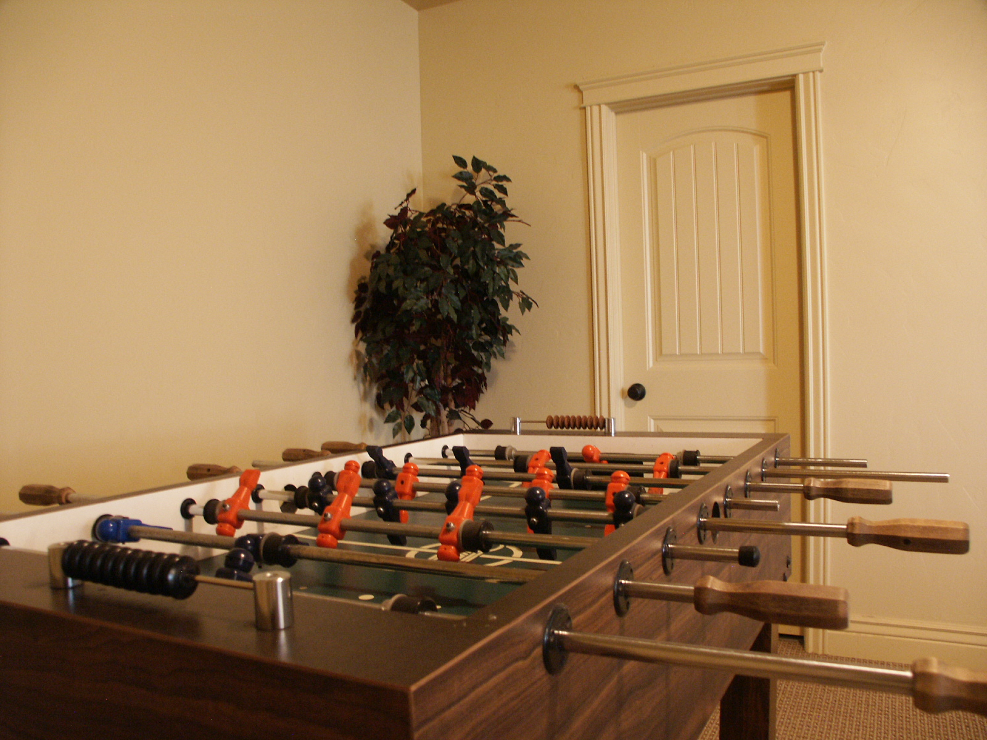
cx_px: 494
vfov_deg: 49.7
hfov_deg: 63.4
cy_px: 370
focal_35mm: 28
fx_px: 798
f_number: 2.8
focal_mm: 7.21
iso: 200
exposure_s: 1/4
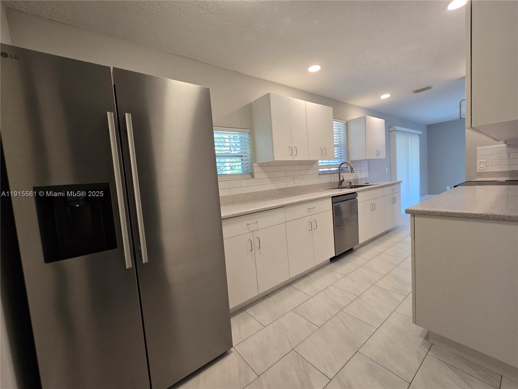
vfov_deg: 89.9
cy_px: 194
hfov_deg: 106.2
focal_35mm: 13
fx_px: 195
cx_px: 259
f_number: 2.2
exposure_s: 1/60
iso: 100
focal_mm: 2.2
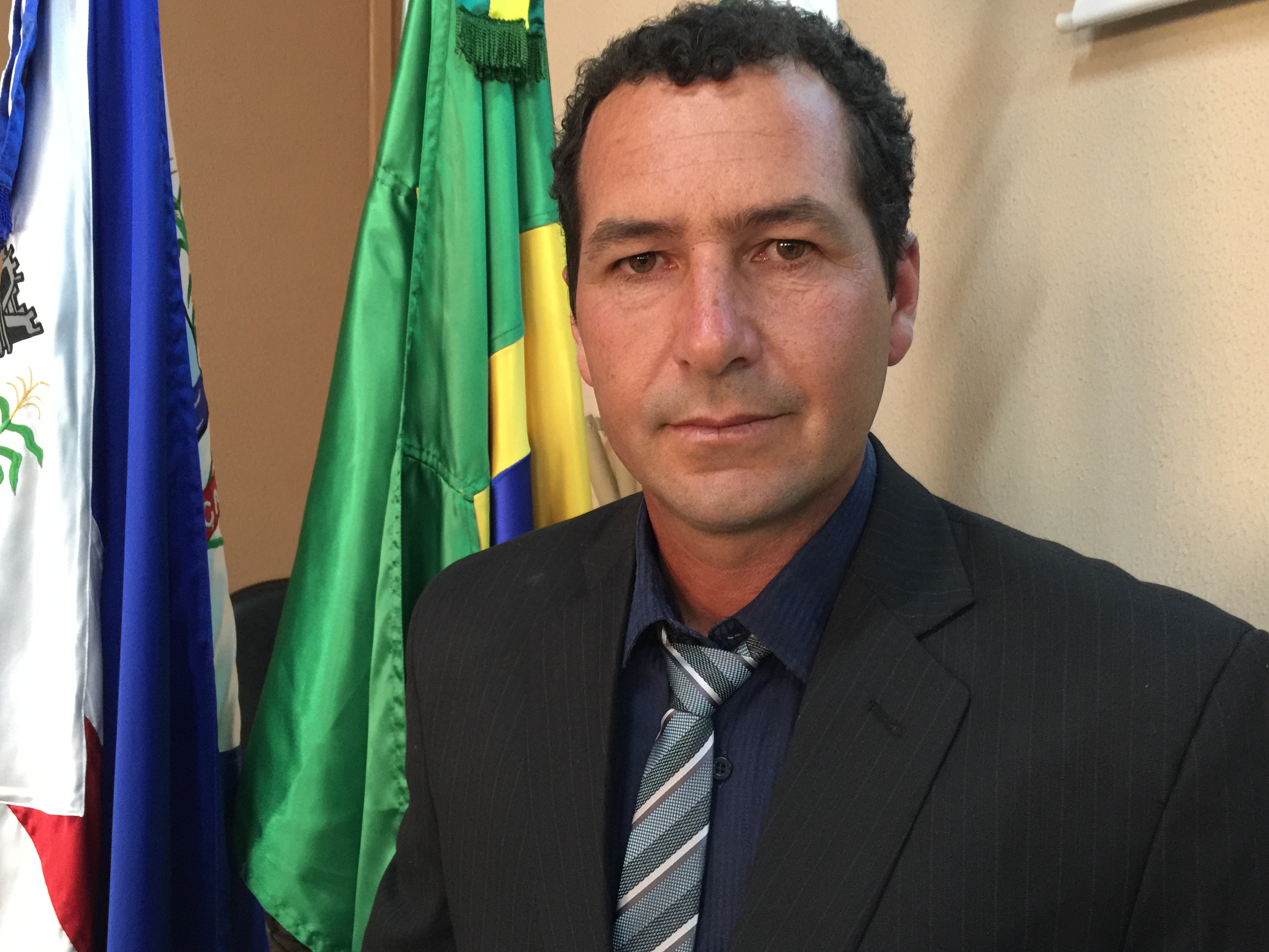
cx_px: 618
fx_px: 1136
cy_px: 478
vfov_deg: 45.4
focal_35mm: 31
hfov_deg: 58.3
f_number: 2.2
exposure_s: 1/15
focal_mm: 4.15
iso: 160
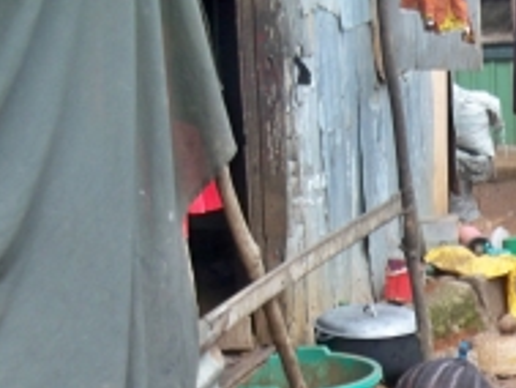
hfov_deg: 17.7
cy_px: 523
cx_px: 715
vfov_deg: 13.9
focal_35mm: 102
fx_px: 1521
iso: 80
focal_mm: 6.2
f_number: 3.5
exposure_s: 1/30
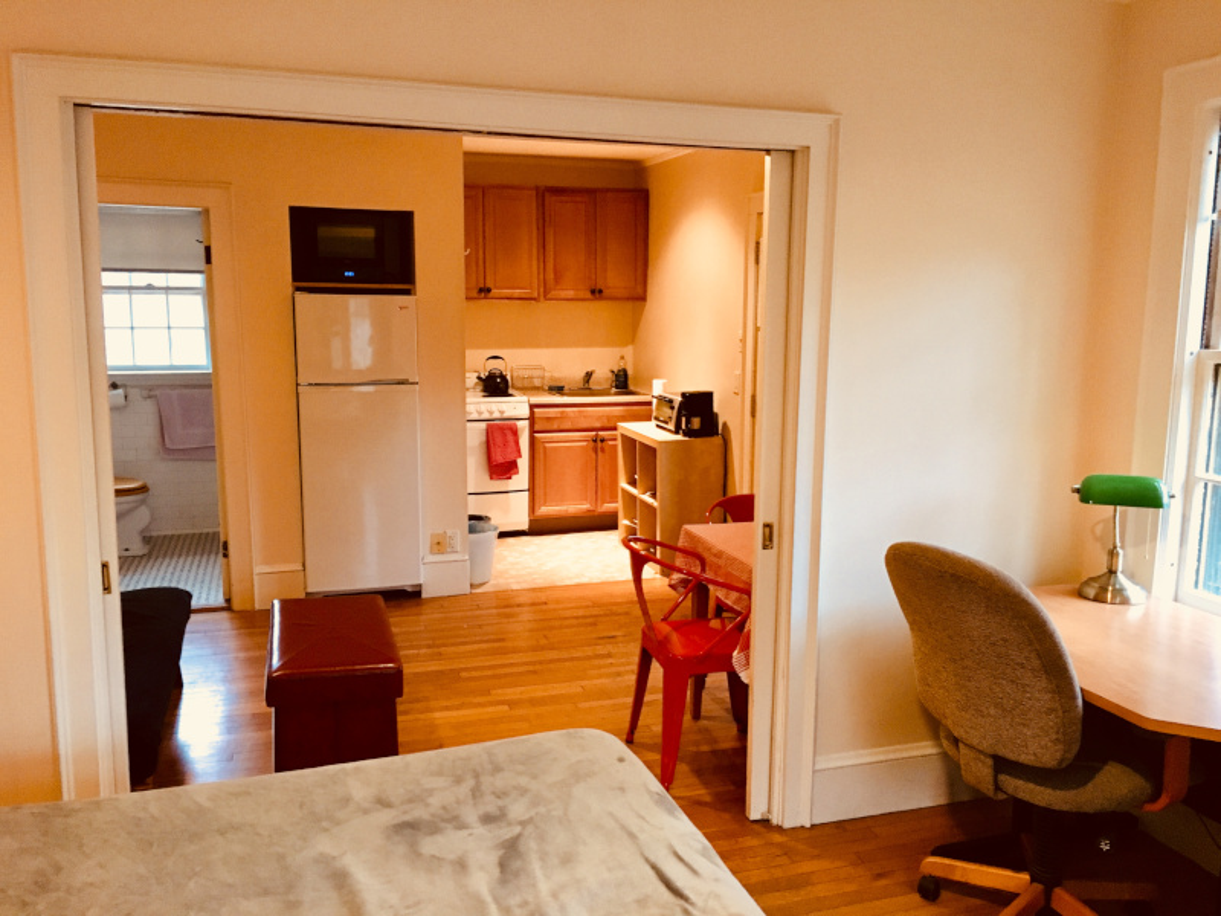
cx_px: 610
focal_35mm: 29
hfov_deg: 61.7
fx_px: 1023
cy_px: 458
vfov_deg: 48.2
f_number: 2.2
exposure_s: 1/30
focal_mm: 4.15
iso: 200
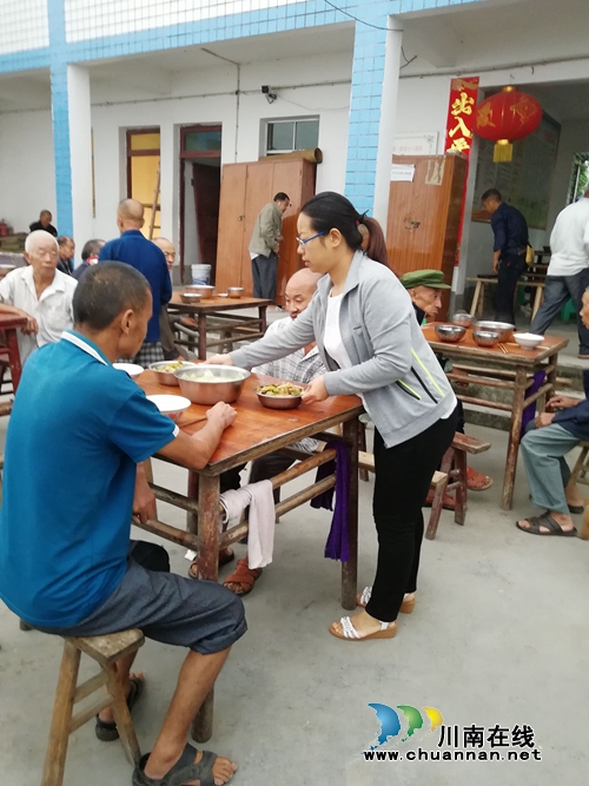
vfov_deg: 65.3
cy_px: 393
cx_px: 294
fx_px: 613
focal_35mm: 27
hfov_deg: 51.3
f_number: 1.8
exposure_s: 1/33.3
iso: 320
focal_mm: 3.83
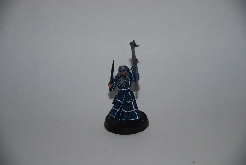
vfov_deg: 8.7
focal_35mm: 158
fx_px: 1078
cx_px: 123
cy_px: 82
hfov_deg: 13.0
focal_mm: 105
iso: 100
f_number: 5.6
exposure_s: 1/125
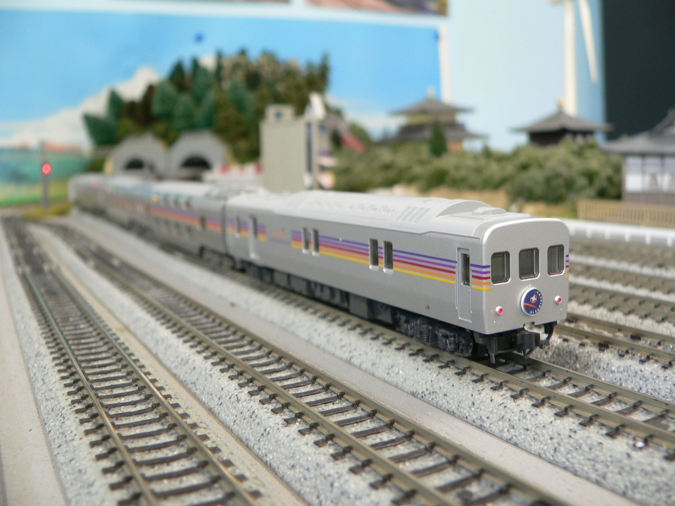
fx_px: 702
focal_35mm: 36
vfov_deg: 39.7
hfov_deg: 51.4
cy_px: 253
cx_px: 338
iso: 100
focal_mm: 6
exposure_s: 1/4
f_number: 2.8
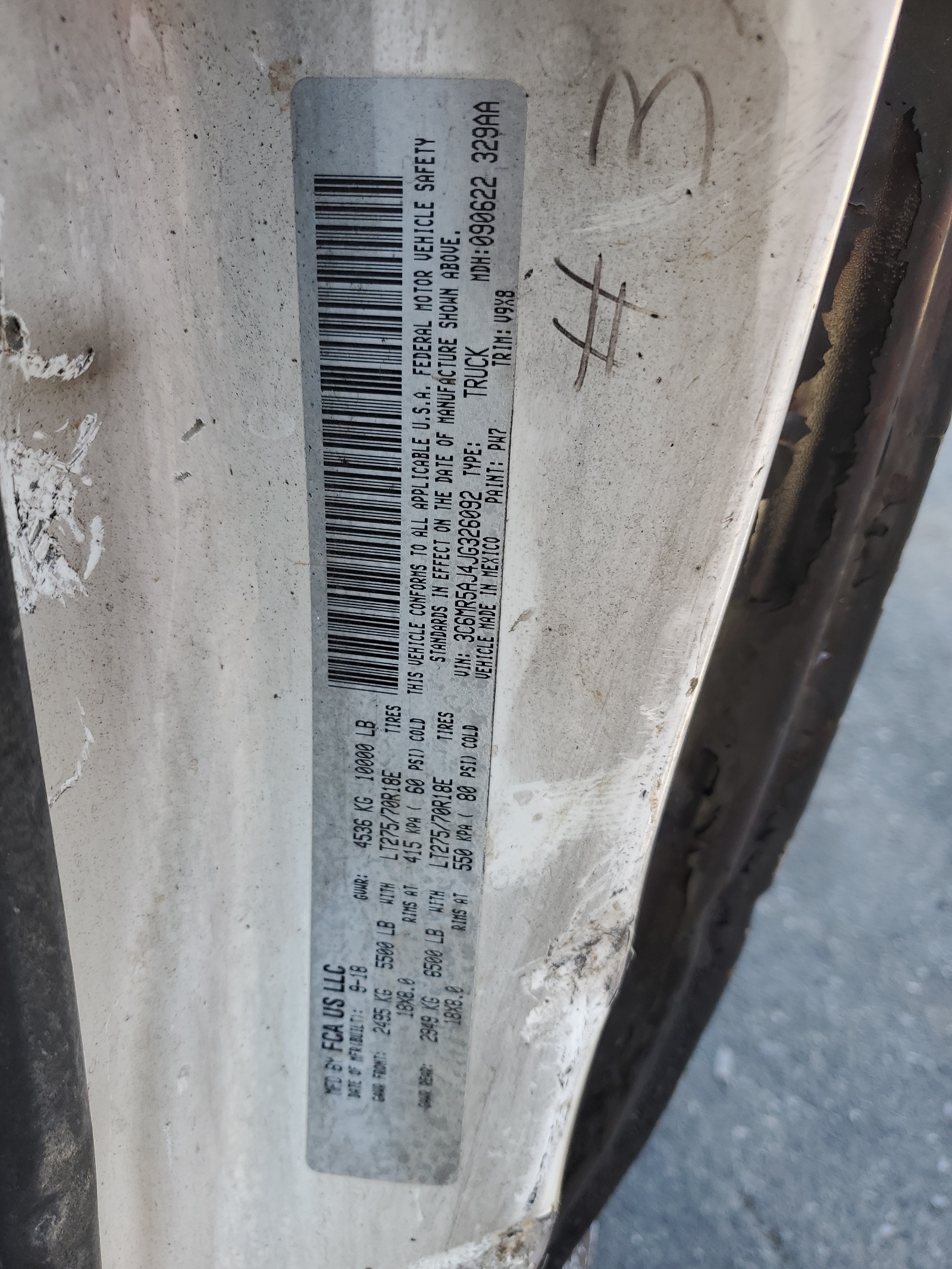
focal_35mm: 26
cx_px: 476
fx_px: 953
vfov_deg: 67.3
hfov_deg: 53.1
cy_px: 634
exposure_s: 1/122
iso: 50
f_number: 1.5
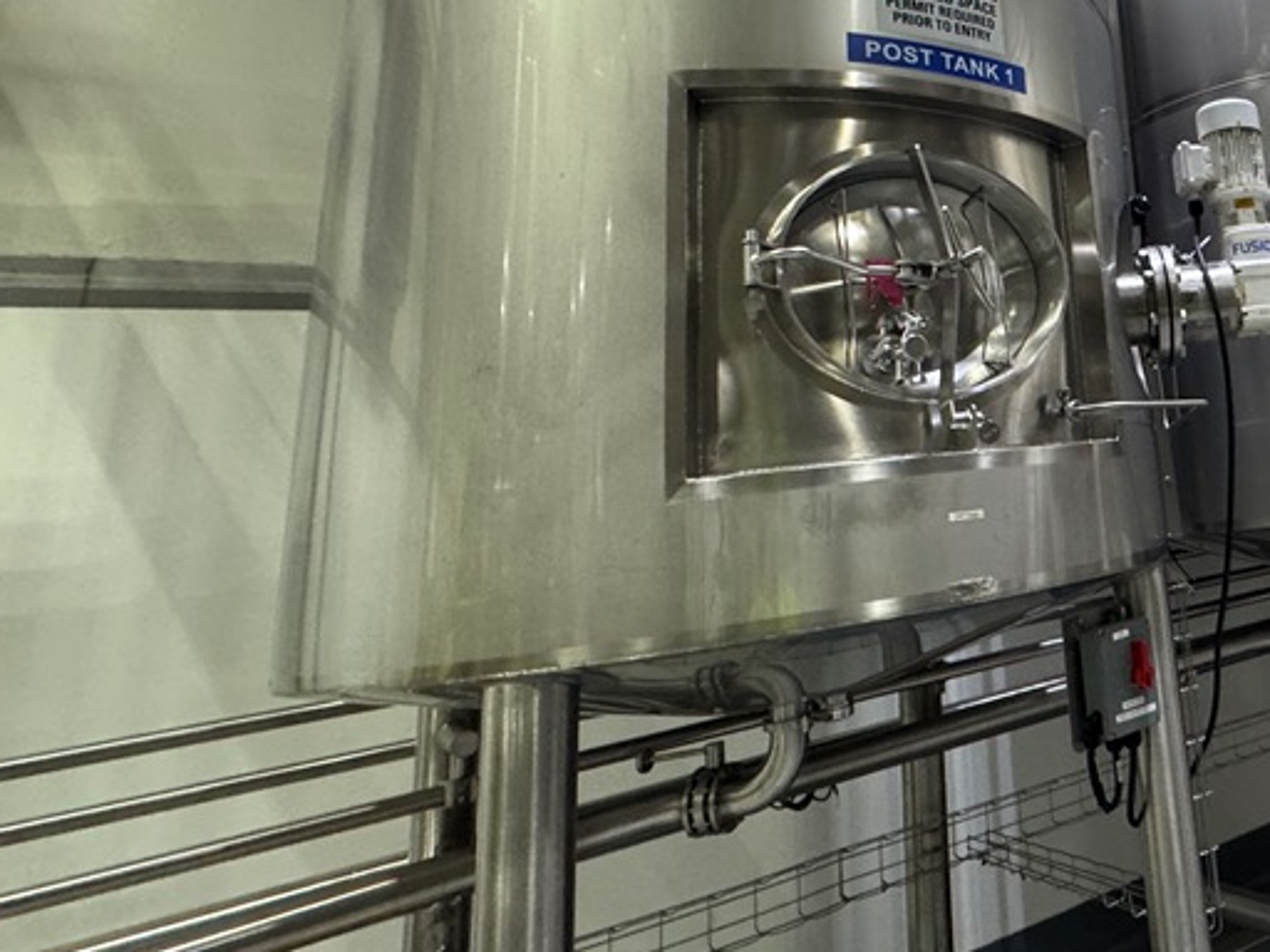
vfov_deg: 47.4
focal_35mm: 28
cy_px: 211
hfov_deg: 53.5
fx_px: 1027
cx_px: 1196
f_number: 2.2
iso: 640
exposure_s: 1/60
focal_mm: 2.22
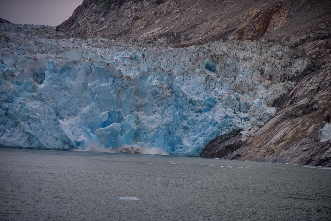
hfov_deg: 17.1
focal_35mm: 120
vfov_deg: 11.4
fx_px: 1104
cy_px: 110
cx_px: 166
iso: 100
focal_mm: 120
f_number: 5
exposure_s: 1/250
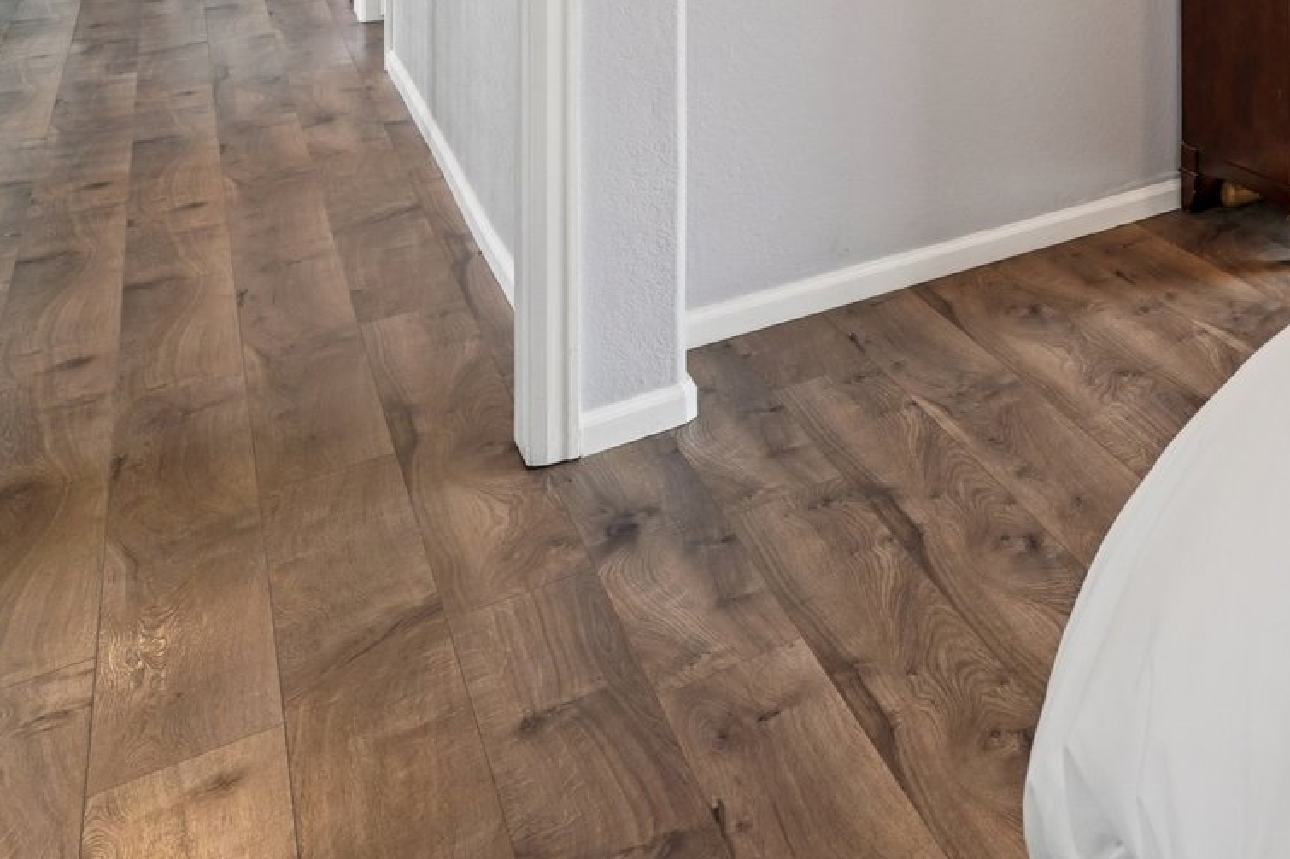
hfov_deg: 34.9
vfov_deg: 28.5
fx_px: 1361
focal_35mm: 38
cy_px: -266
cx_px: 1683
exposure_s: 1/20
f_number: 8
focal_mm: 14
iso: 400
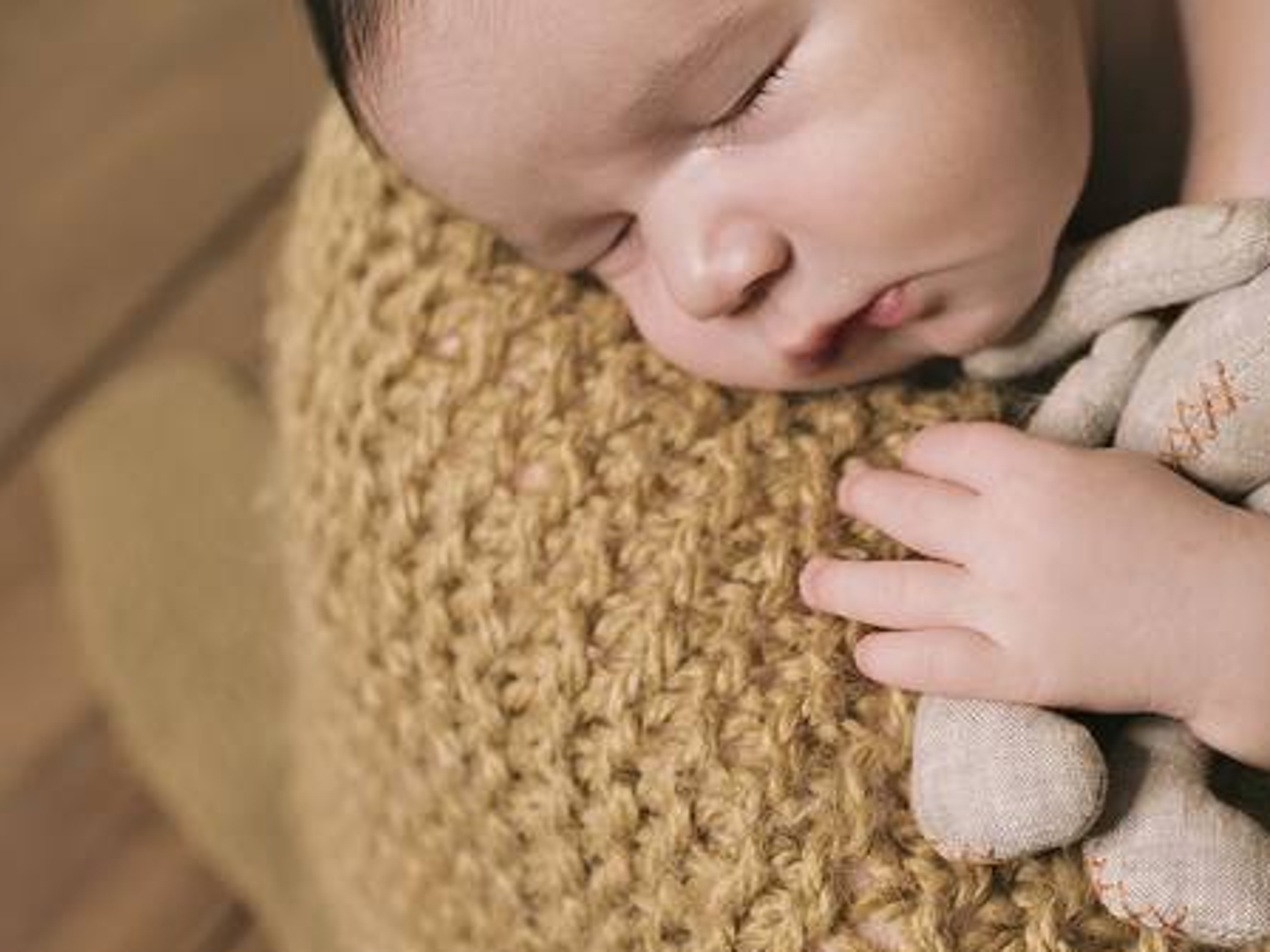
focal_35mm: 90
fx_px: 3302
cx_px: 924
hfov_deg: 21.6
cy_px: 402
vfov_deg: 16.4
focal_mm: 35
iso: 500
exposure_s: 1/125
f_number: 2.8
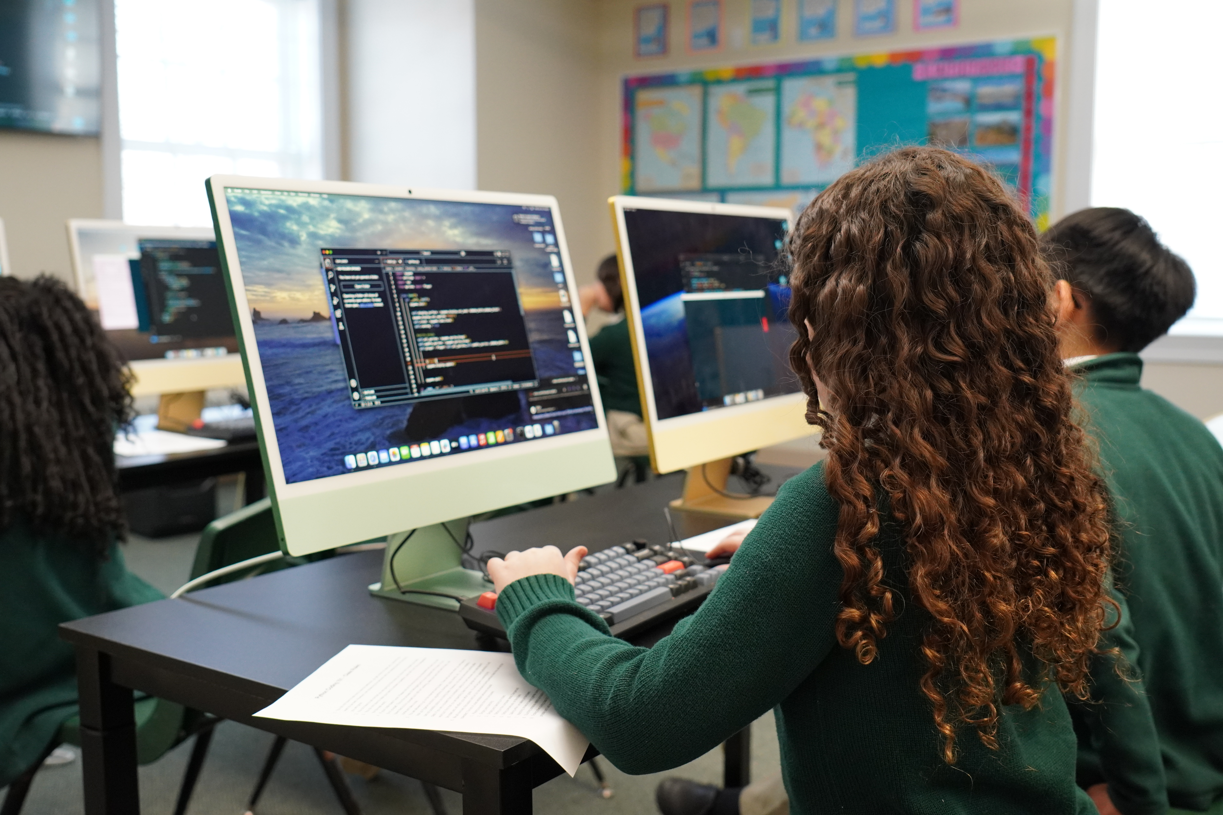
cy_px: 408
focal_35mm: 38
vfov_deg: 35.5
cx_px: 612
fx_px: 1274
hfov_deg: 51.3
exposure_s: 1/160
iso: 1600
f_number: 3.2
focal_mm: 25
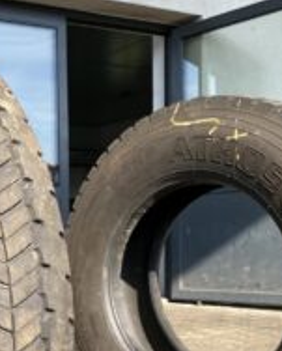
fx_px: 604
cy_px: 300
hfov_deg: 23.7
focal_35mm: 58
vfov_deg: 31.3
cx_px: -65
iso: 32
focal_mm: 4.25
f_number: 1.8
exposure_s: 1/772
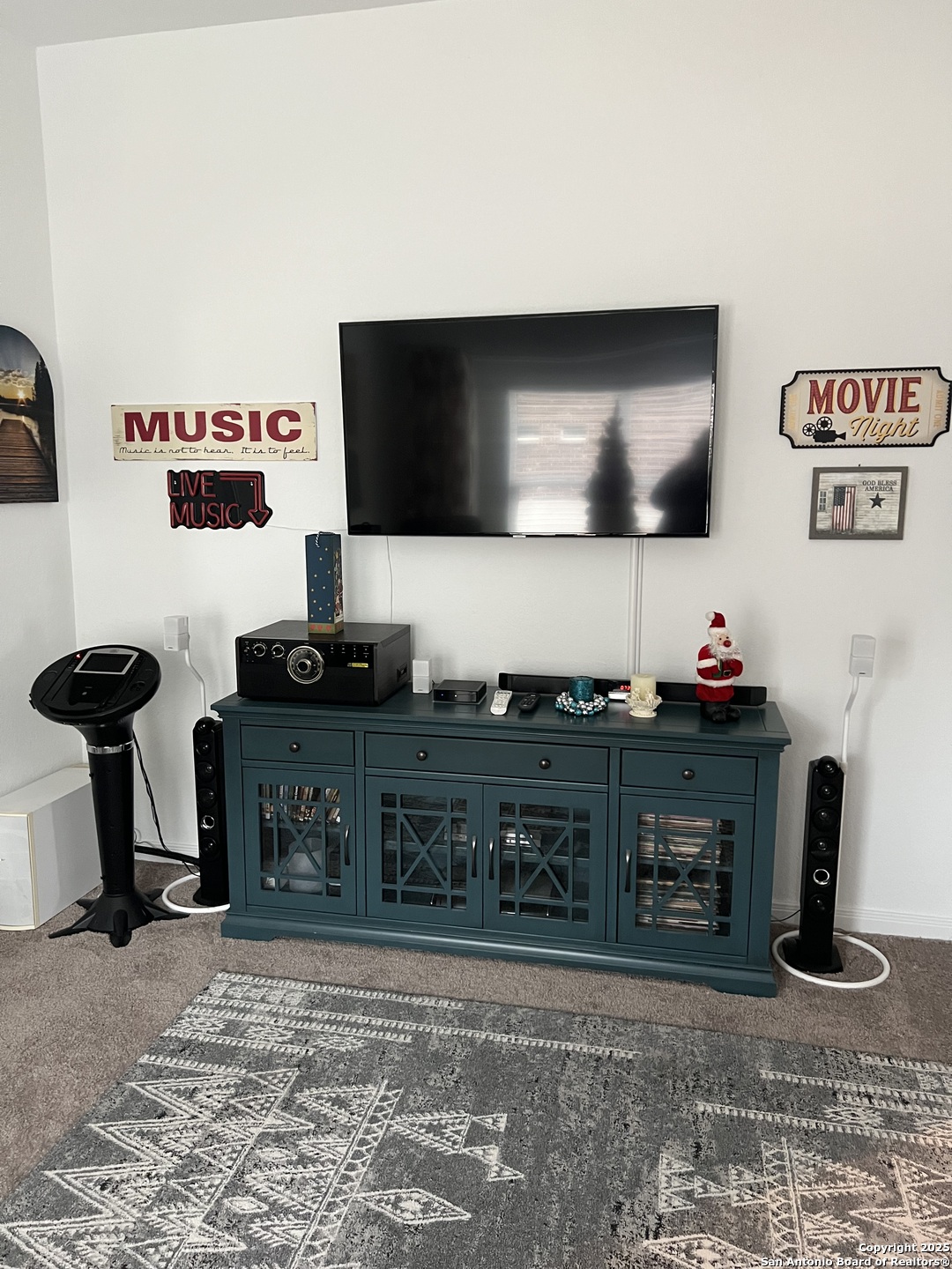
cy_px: 634
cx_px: 476
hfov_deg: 53.1
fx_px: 953
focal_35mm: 26
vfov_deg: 67.3
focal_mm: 5.7
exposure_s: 1/60
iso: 500
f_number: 1.5
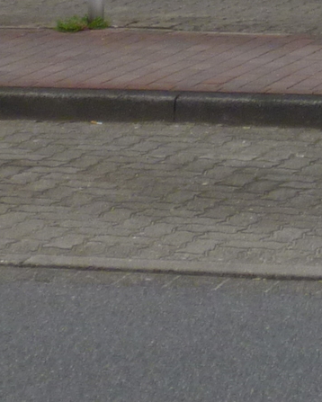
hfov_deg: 5.8
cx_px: 846
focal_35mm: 252
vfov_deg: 7.5
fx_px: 3000
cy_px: -192
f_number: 3.8
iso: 100
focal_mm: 7.4
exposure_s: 1/160
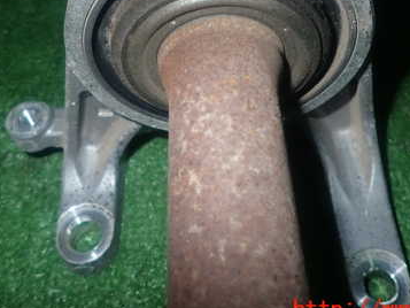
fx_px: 498
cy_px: 67
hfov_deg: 44.8
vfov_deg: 33.5
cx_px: 208
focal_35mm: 42
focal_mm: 4.5
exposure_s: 1/30
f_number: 5.6
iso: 200
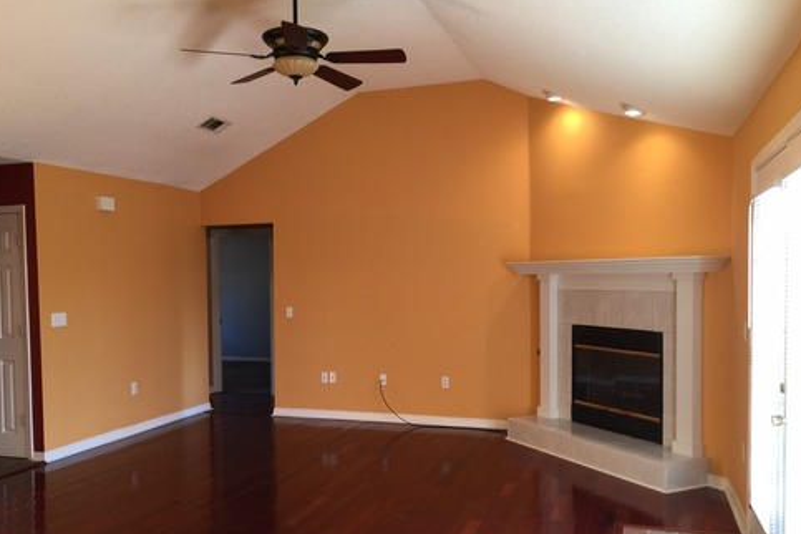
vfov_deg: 41.0
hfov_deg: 58.7
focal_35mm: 32
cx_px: 386
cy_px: 312
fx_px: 712
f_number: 2.2
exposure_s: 1/15
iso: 32
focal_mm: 4.15
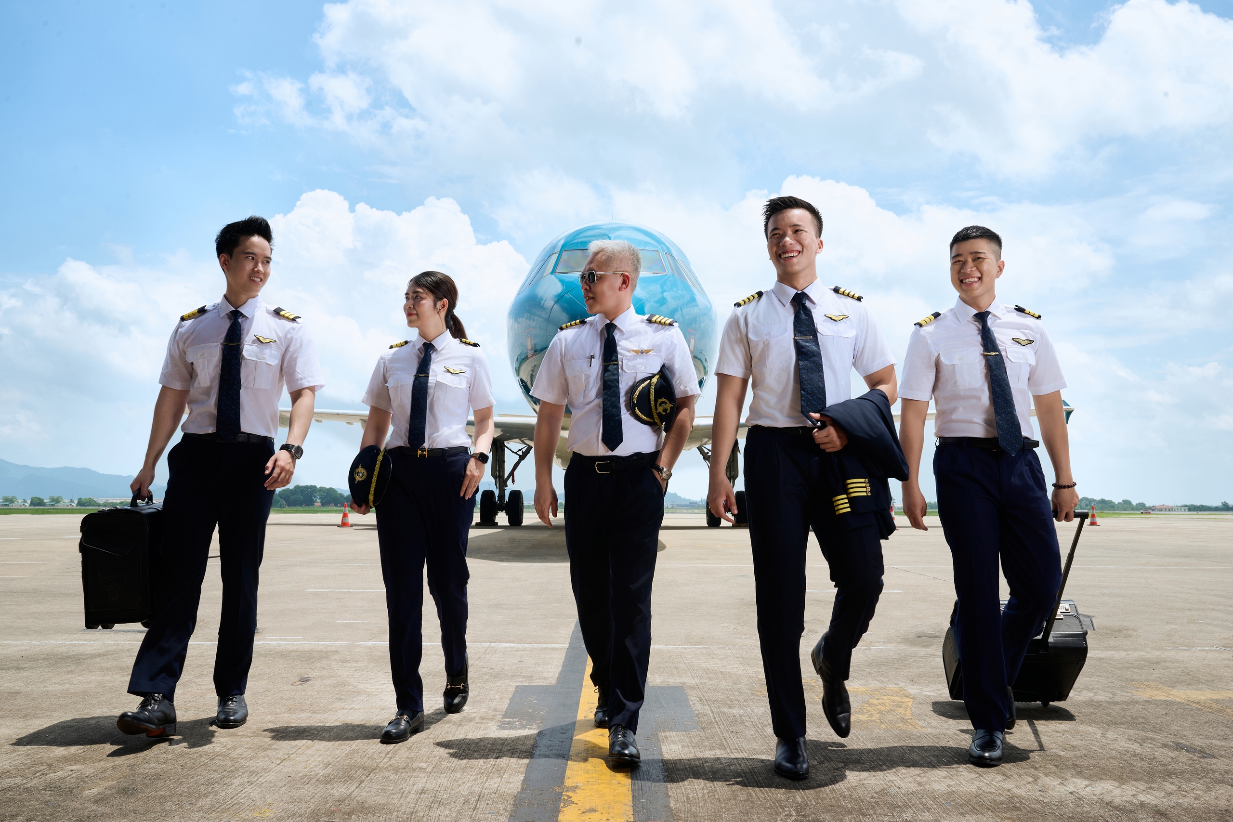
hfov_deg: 58.0
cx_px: 616
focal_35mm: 32
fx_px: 1113
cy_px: 411
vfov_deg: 40.5
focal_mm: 32.5
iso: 200
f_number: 13
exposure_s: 1/200
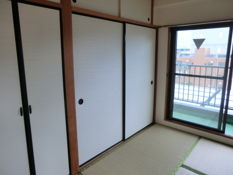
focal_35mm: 24
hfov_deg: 71.6
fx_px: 162
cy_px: 88
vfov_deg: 56.8
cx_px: 116
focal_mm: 4.3
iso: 80
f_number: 3.2
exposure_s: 1/60
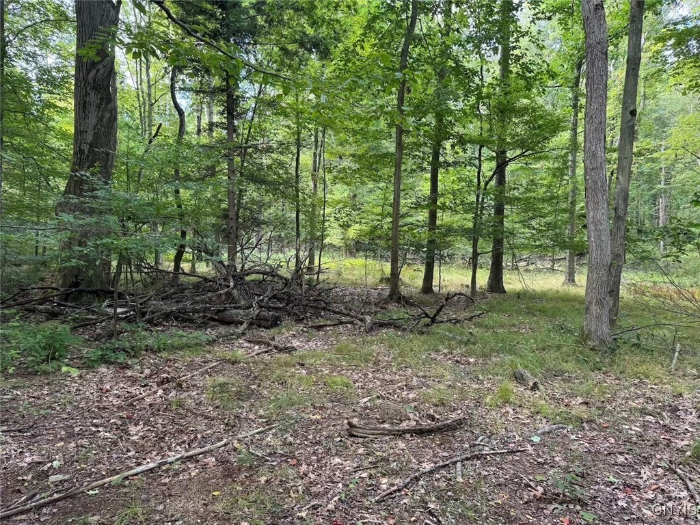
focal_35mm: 24
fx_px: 485
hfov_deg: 71.6
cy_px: 262
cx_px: 350
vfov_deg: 56.8
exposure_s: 1/121
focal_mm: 6.76
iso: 80
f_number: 1.78
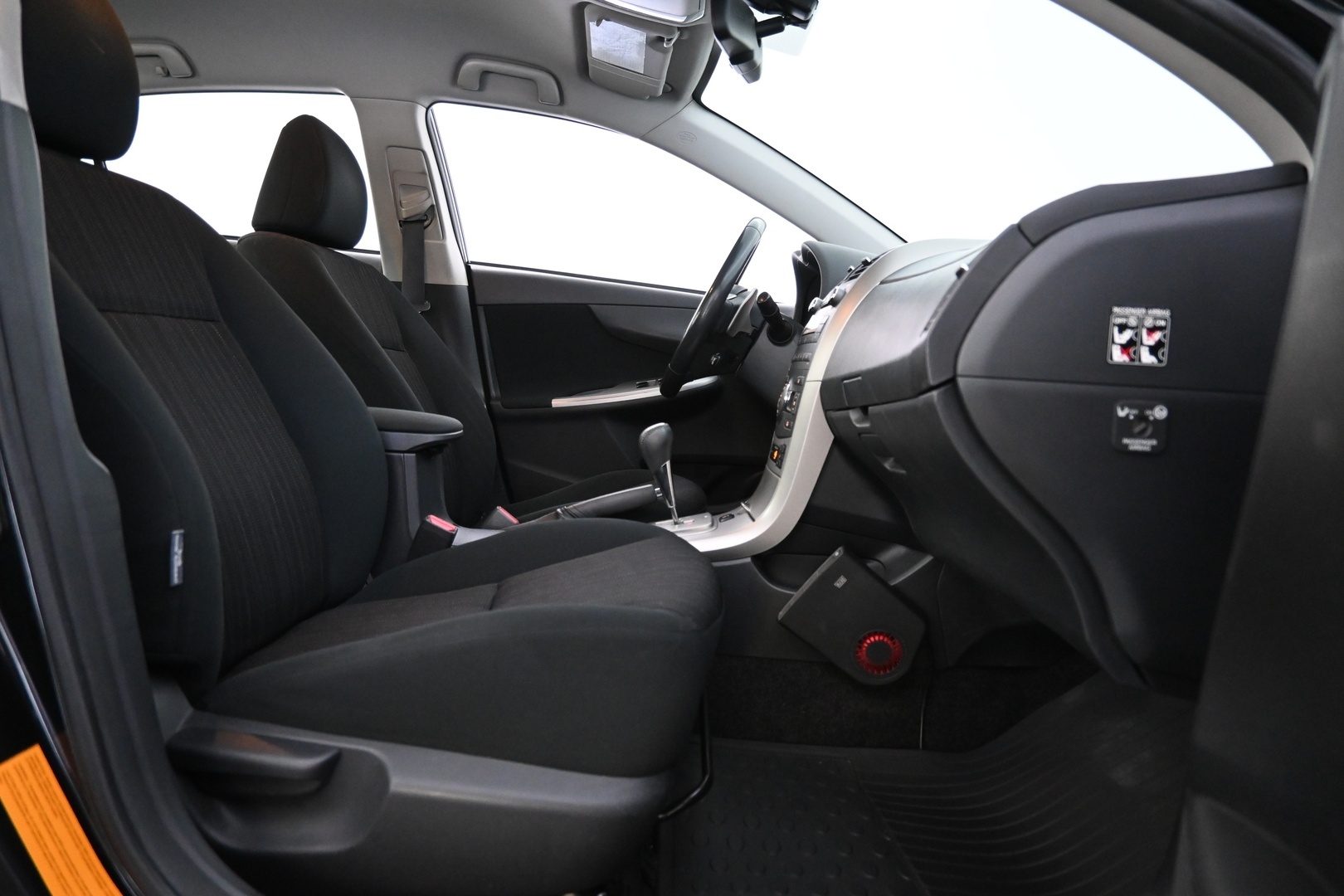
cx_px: 672
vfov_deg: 53.1
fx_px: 896
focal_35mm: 24
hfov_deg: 73.7
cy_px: 448
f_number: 3.5
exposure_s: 1/25
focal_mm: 16
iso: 3200
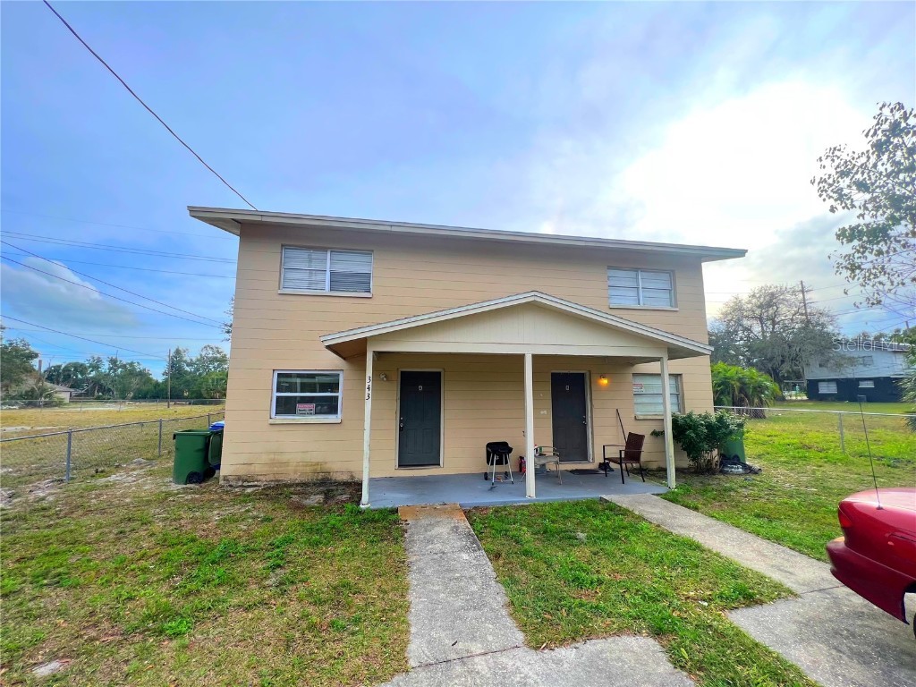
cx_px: 458
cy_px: 344
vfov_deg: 89.9
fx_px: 344
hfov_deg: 106.2
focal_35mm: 13
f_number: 1.8
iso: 32
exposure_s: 1/699
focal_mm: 1.57
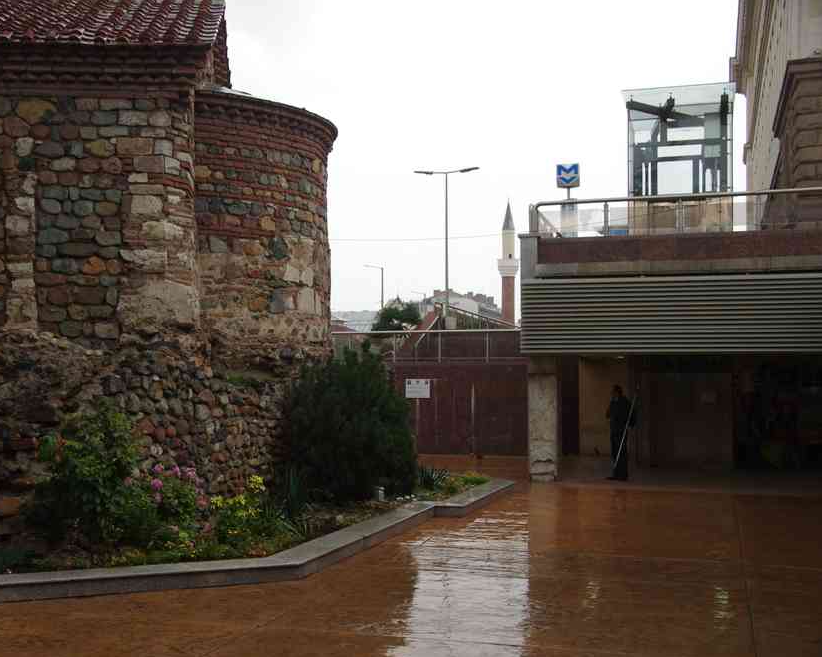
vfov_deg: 30.8
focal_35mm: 49
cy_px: 330
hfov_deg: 37.9
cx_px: 326
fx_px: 1192
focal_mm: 29.4
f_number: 6.3
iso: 400
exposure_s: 1/60
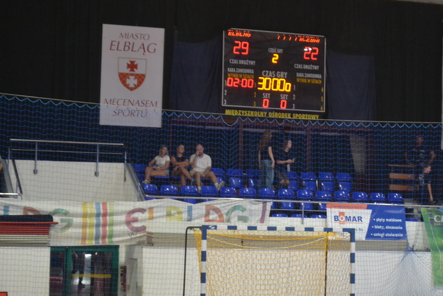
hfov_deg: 20.1
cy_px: 152
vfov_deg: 13.5
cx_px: 270
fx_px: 1251
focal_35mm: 102
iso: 3200
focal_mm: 55
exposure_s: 1/100
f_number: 5.6
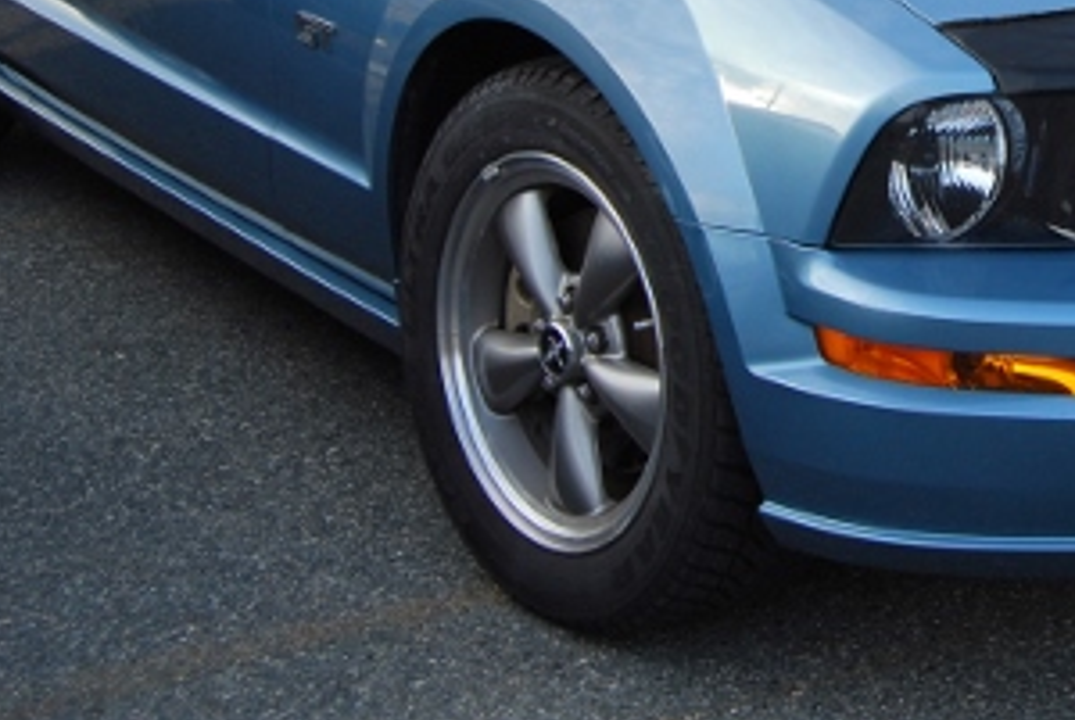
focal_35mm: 96
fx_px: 2871
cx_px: 1075
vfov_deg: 13.9
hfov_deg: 20.5
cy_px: -129
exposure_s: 1/160
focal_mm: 24
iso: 200
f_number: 6.3
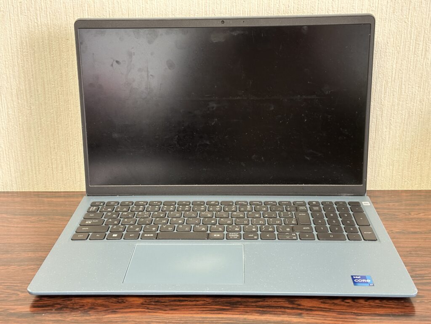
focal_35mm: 48
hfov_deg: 39.7
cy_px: 162
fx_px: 598
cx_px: 216
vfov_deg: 30.3
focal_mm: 6.86
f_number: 1.78
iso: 400
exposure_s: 1/33
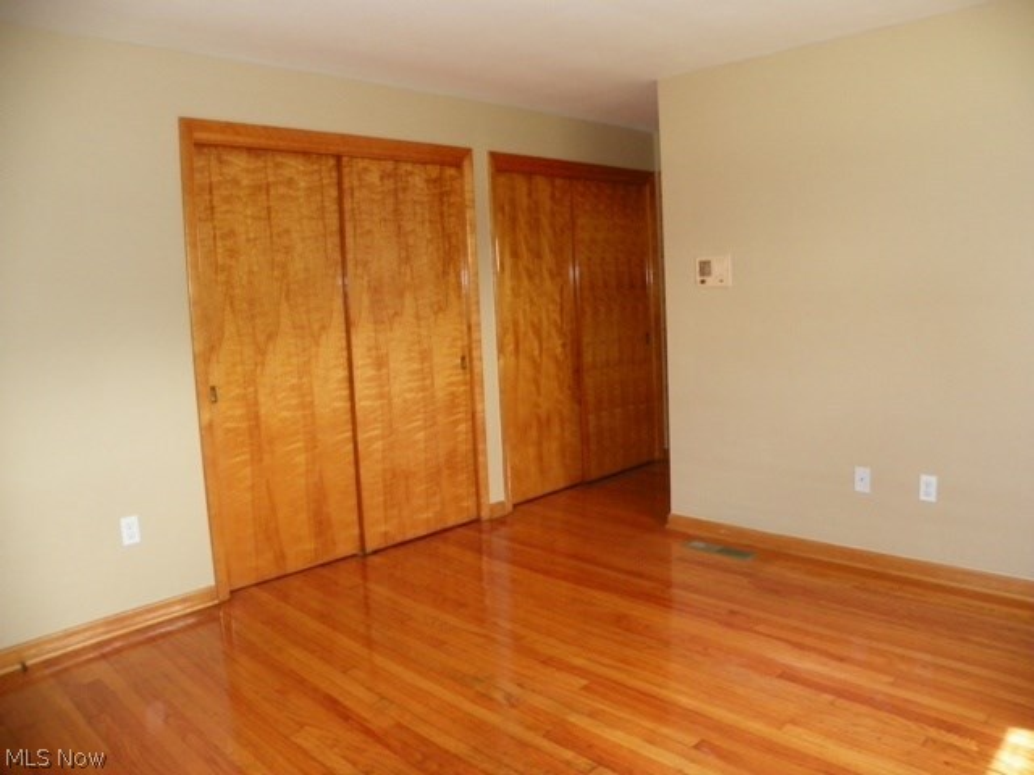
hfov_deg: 67.3
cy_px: 388
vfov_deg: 53.1
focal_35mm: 26
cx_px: 517
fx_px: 777
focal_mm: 4.6
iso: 200
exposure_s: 1/30
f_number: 2.8
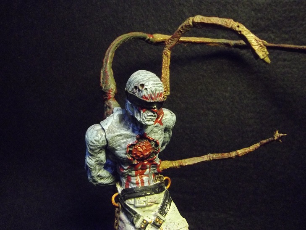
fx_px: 283
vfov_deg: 44.2
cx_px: 153
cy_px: 115
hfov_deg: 56.8
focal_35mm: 32
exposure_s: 1/30
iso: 800
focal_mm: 5.8
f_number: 3.5
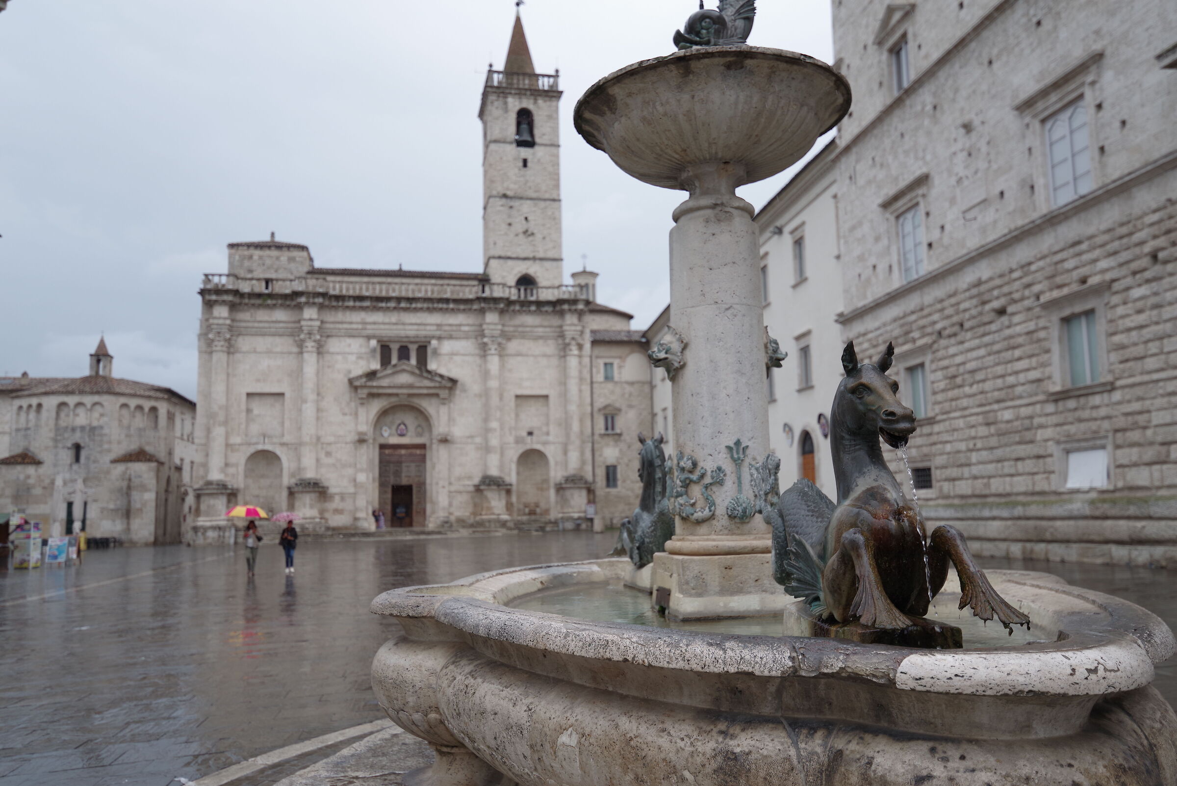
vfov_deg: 43.6
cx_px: 588
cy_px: 393
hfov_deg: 61.9
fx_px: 981
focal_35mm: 30
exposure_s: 1/500
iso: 200
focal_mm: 30
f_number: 2.8
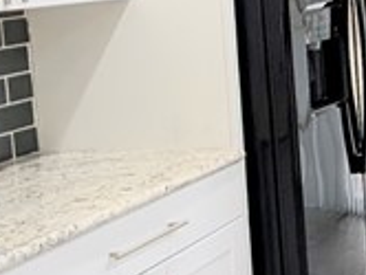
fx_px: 784
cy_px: 24
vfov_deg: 19.6
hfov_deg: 18.5
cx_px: 707
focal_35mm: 74
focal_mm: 2.02
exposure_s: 1/120
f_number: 1.7
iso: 78
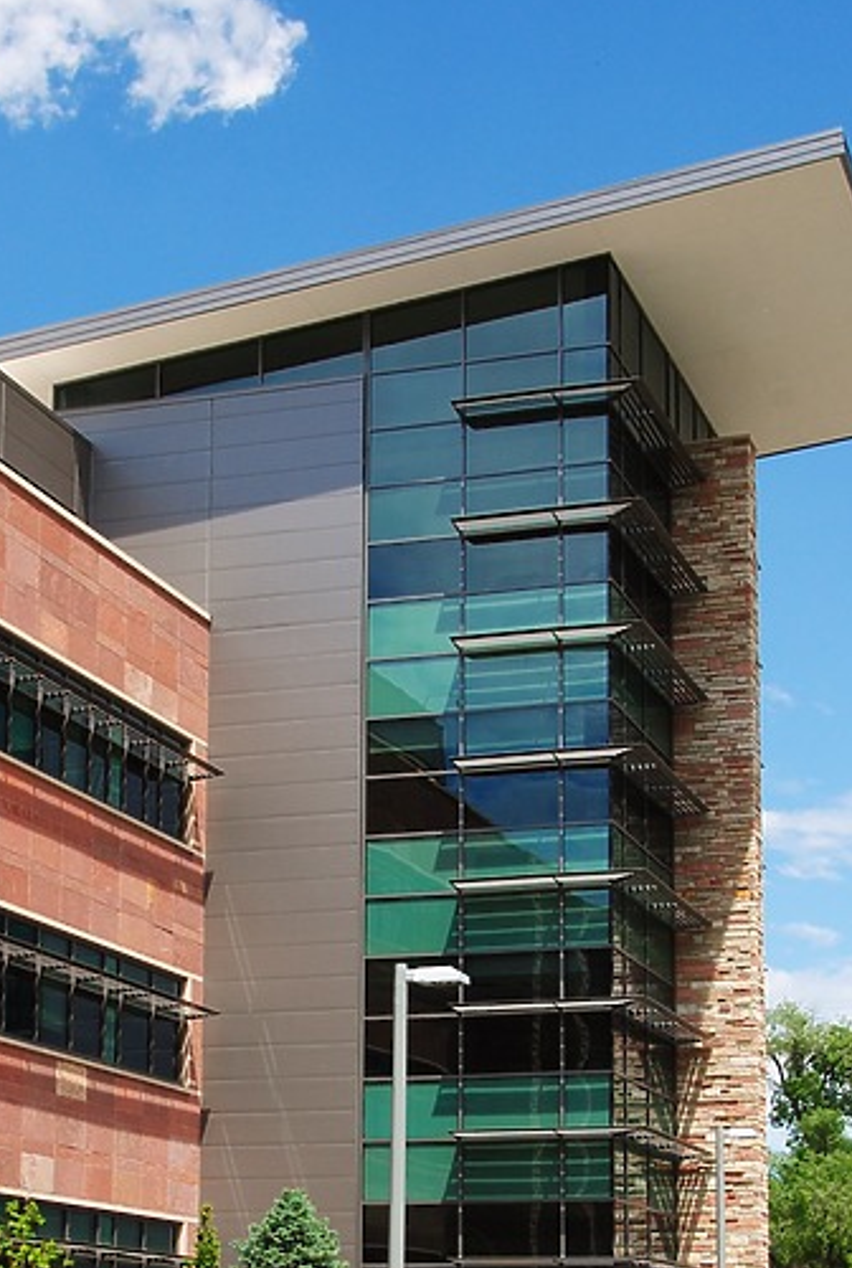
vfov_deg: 27.3
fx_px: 2574
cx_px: 325
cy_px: 946
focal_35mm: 73
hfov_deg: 18.8
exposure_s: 1/250
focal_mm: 27
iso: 160
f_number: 10
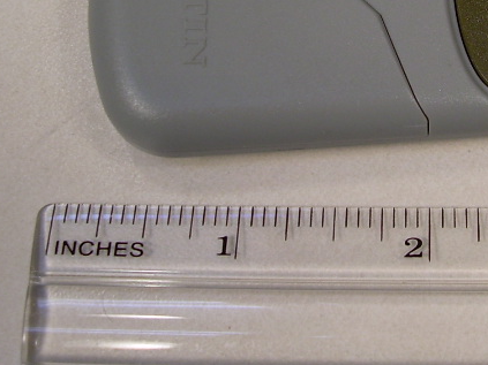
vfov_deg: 15.8
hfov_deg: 21.1
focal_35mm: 92
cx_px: 391
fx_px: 1297
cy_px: 0
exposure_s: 1/77.8
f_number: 2.8
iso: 50
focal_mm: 6.3
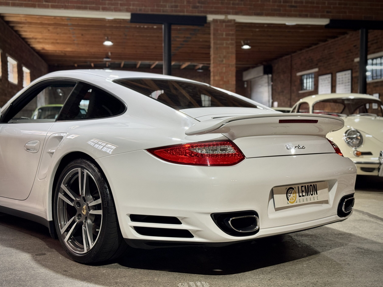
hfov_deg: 38.9
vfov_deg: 29.7
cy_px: 141
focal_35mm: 49
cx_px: 190
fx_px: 542
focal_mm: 6.76
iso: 160
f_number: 1.78
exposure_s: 1/50
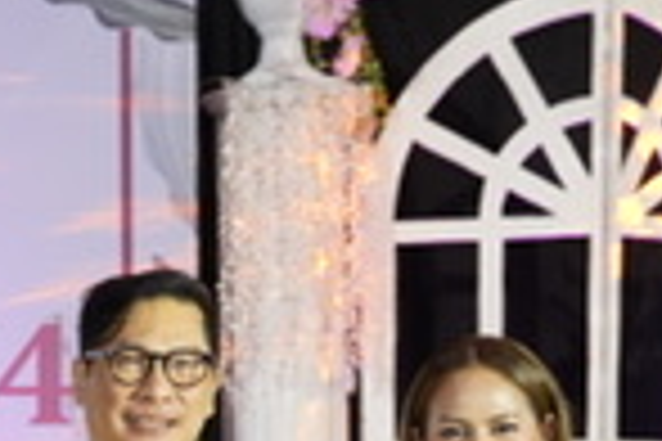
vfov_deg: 7.8
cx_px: -423
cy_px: 808
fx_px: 3126
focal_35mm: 170
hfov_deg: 11.4
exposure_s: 1/200
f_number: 5
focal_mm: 39
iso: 640
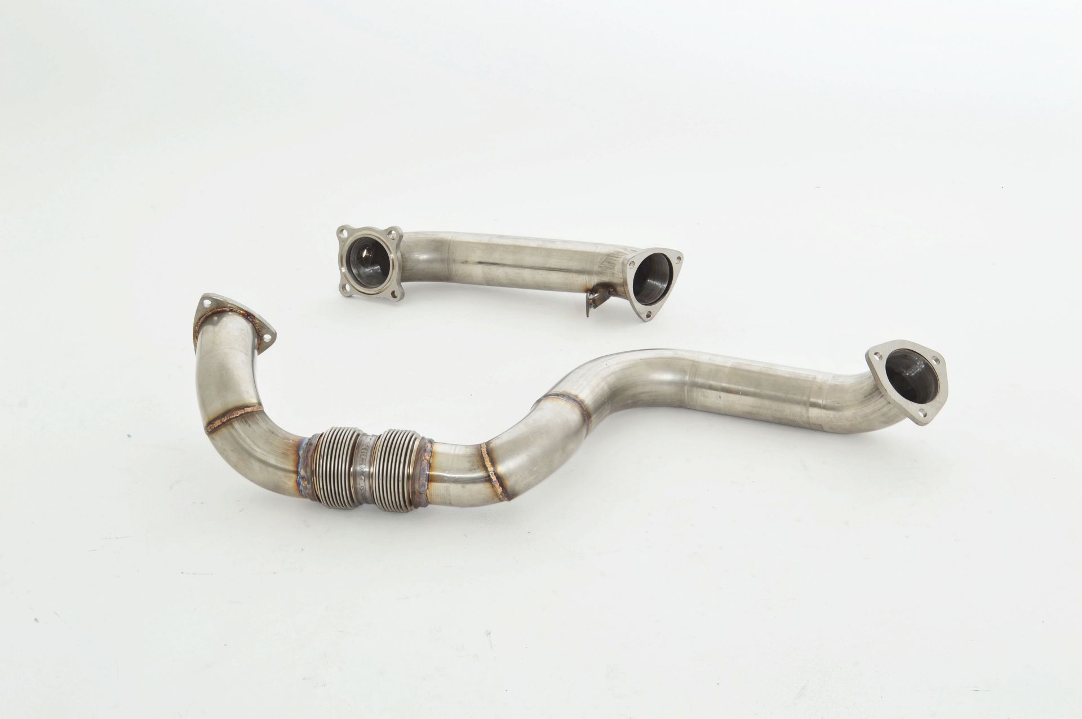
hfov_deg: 30.5
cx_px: 541
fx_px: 1982
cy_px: 360
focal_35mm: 66
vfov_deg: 20.6
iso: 200
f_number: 10
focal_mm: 44
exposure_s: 1/160
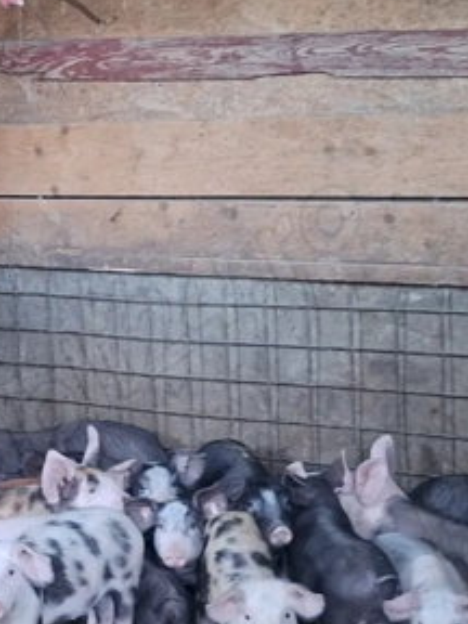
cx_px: -128
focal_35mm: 80
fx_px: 1442
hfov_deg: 17.4
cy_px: 396
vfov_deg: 24.3
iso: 800
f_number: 1.8
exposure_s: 1/20
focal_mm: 5.54
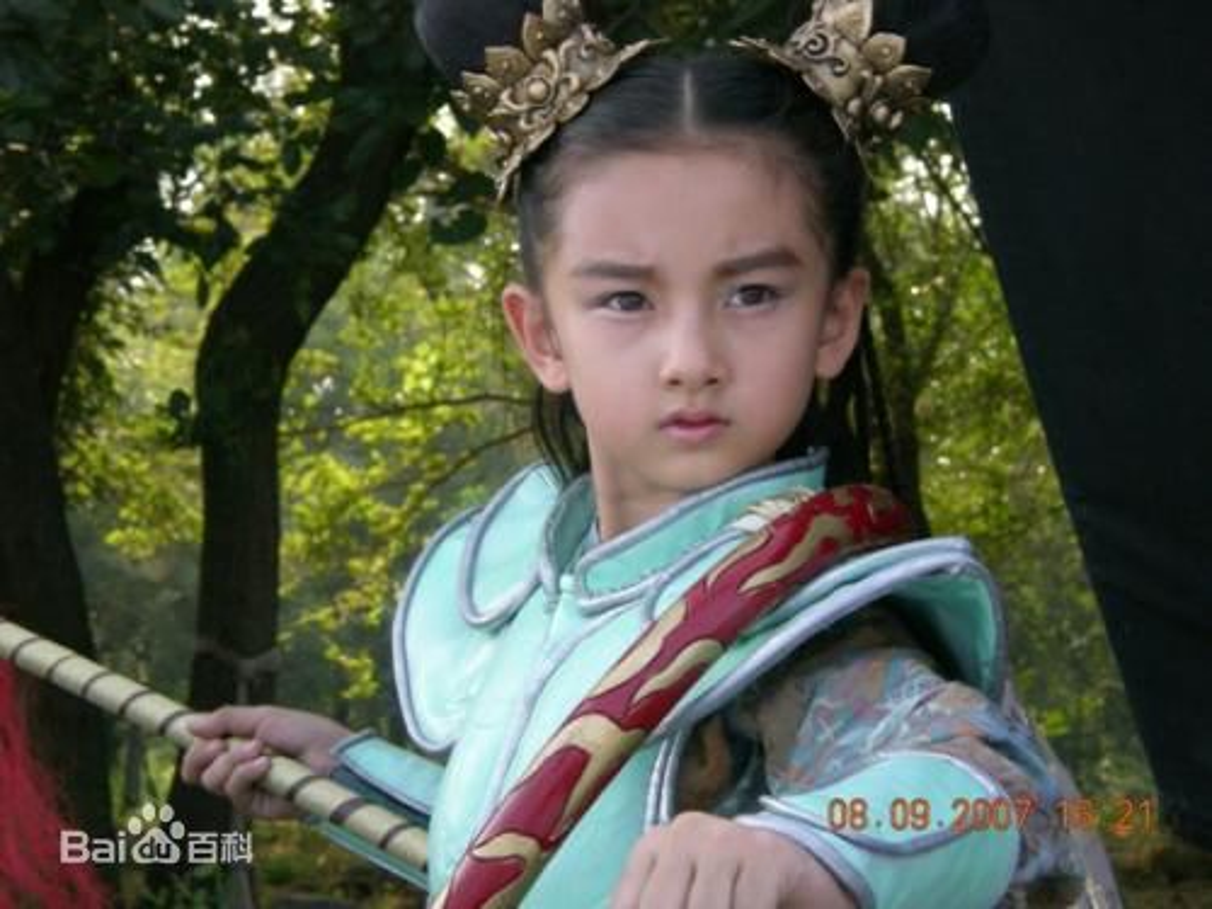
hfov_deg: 17.3
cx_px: 606
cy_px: 454
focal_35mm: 114
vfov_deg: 13.0
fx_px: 3991
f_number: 5.9
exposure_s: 1/115
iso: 200
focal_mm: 18.9
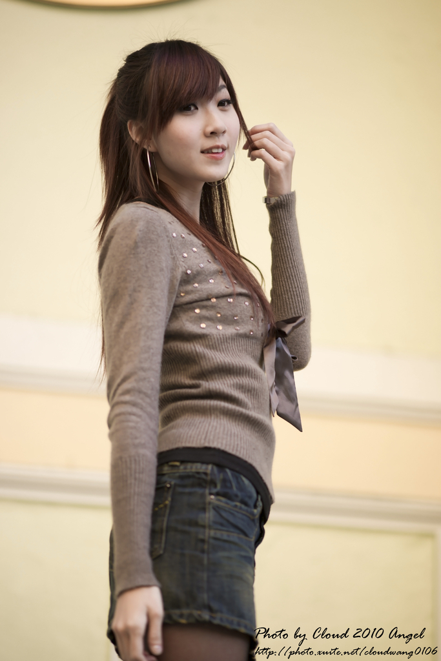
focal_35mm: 135
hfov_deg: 10.2
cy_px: 330
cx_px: 220
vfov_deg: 15.2
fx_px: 2480
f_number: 1.8
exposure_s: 1/320
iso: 100
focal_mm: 135
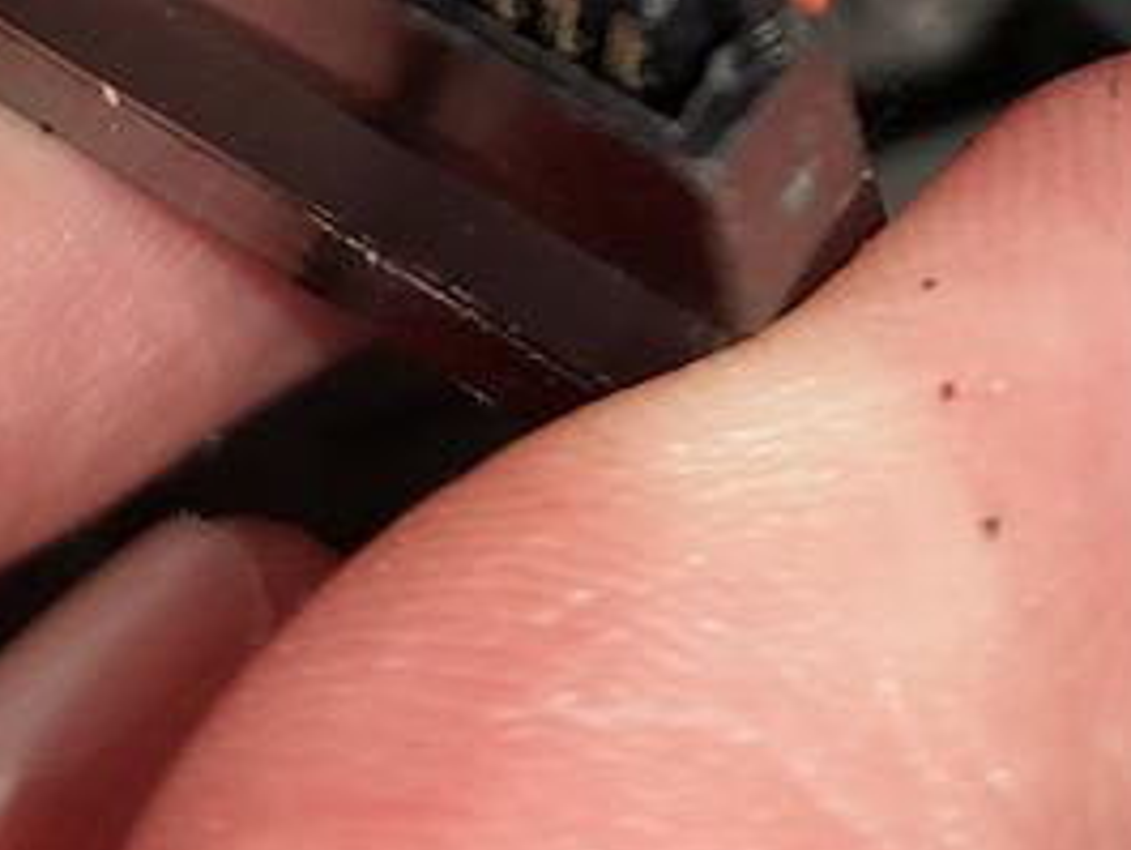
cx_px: 523
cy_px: -728
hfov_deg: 20.0
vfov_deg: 13.4
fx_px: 3203
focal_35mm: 98
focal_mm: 4
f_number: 1.8
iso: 40
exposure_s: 1/339
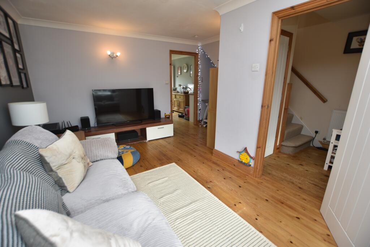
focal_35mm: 15
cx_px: 185
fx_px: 154
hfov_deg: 100.4
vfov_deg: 77.3
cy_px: 124
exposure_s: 1/25
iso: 100
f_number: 3.5
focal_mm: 10
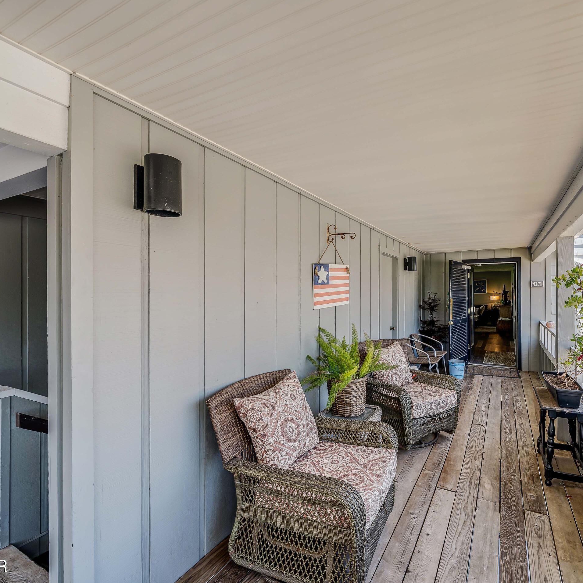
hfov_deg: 85.8
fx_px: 305
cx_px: 362
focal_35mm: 16
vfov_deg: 87.4
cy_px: 289
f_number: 5
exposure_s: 1/40
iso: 100
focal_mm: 12
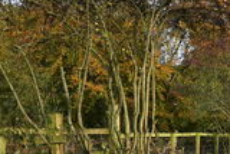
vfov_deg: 19.6
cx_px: 206
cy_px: 163
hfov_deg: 28.9
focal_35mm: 67
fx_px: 428
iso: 200
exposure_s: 1/250
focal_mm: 16
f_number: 5
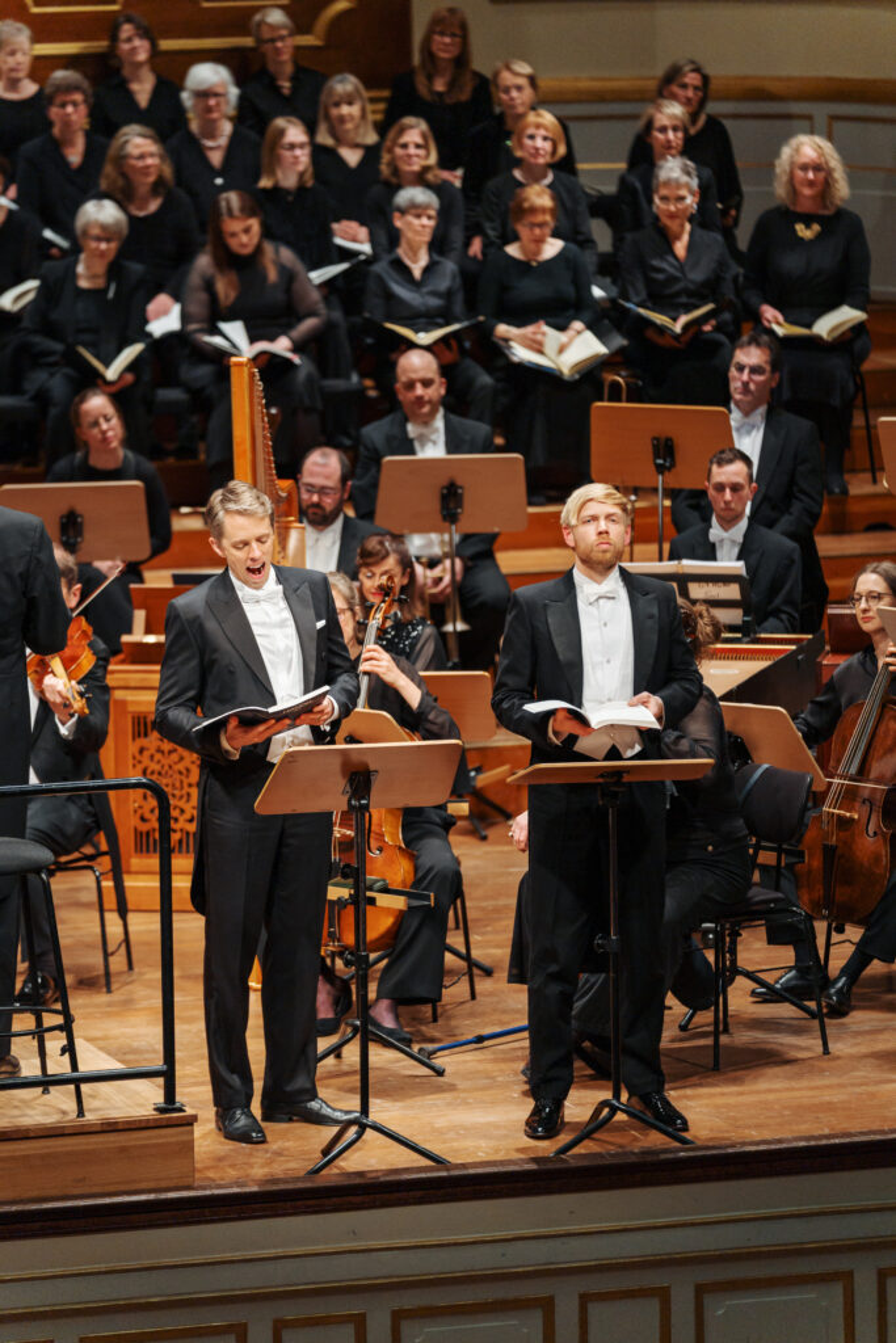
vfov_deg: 10.4
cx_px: 448
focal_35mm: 198
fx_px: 7389
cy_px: 672
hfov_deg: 6.9
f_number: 2.8
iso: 800
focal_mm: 198
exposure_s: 1/160
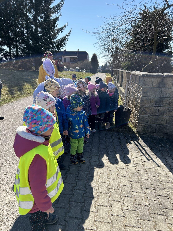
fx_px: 173
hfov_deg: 53.1
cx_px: 86
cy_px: 116
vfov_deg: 67.3
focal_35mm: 26
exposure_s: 1/2083
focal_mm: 5.7
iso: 50
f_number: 1.5
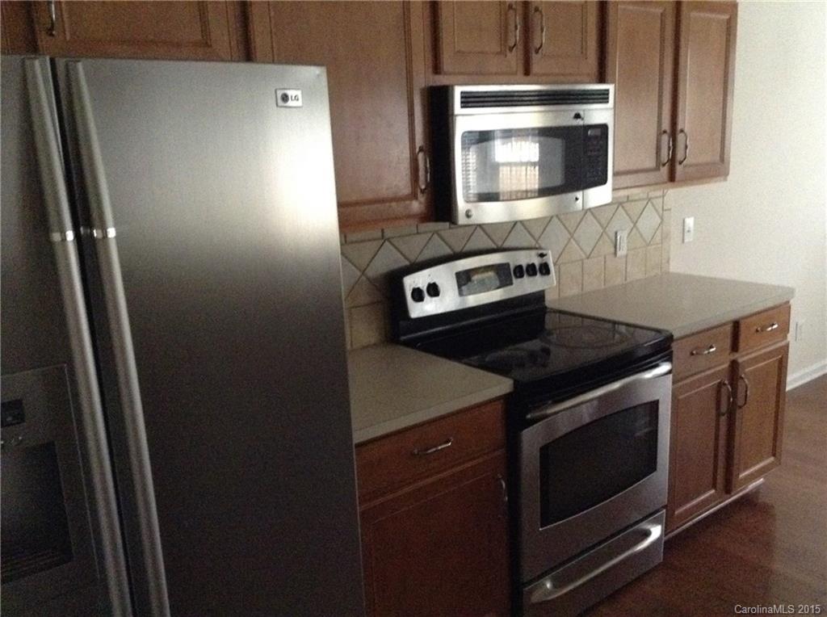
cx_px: 414
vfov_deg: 42.8
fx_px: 787
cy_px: 308
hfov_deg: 55.4
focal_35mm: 33
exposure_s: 1/15
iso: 640
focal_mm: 3.3
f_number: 2.4
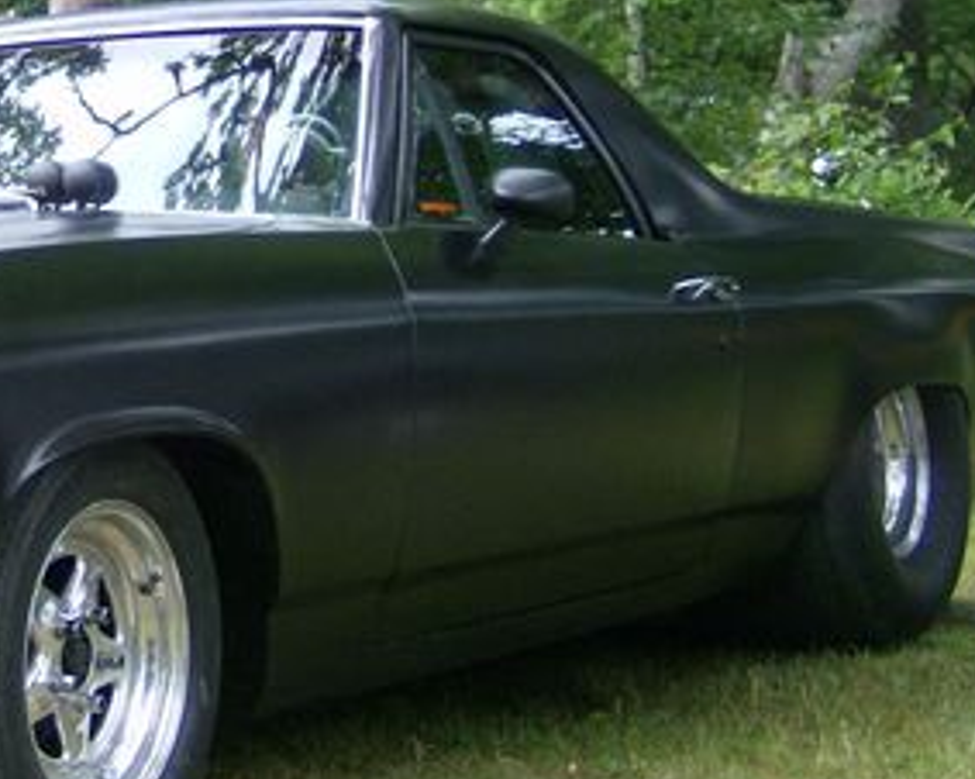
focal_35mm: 102
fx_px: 2941
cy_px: 227
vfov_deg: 15.0
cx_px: -79
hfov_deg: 18.2
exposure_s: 1/155
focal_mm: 7.7
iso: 100
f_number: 3.1
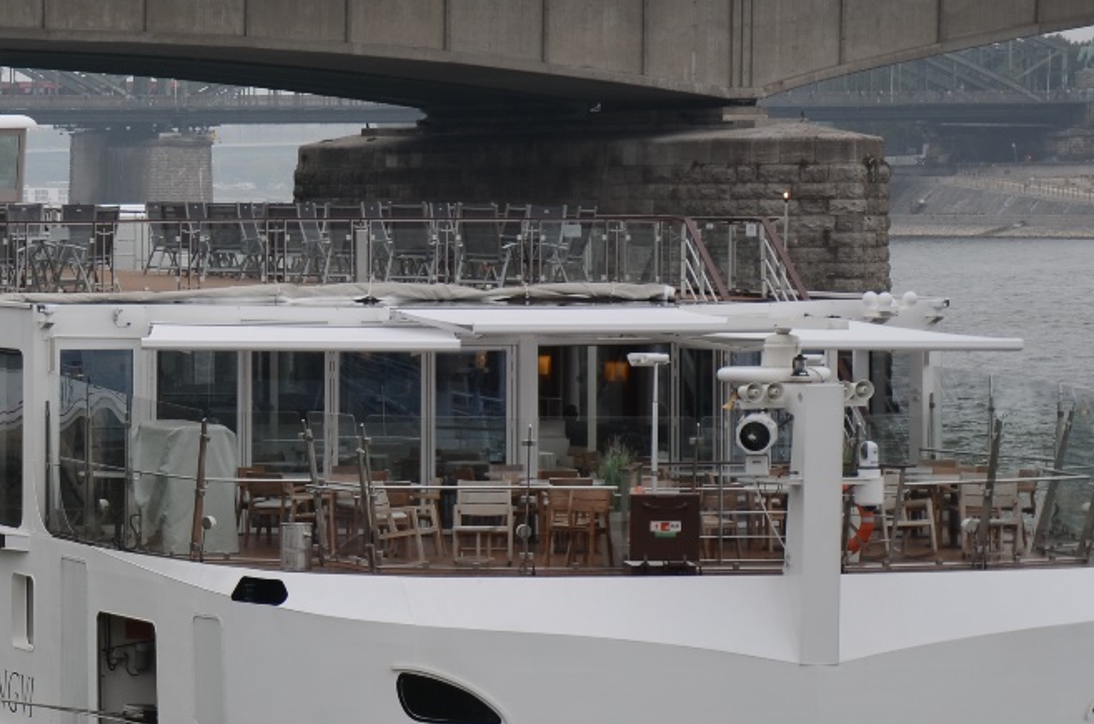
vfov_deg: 7.2
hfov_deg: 10.7
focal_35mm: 190
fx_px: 5761
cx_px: -112
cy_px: 389
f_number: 5
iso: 100
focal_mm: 52
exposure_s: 1/80
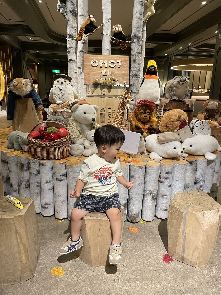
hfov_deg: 53.1
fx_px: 221
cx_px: 110
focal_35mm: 26
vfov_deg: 67.3
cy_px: 148
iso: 200
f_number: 1.6
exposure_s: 1/50
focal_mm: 4.2
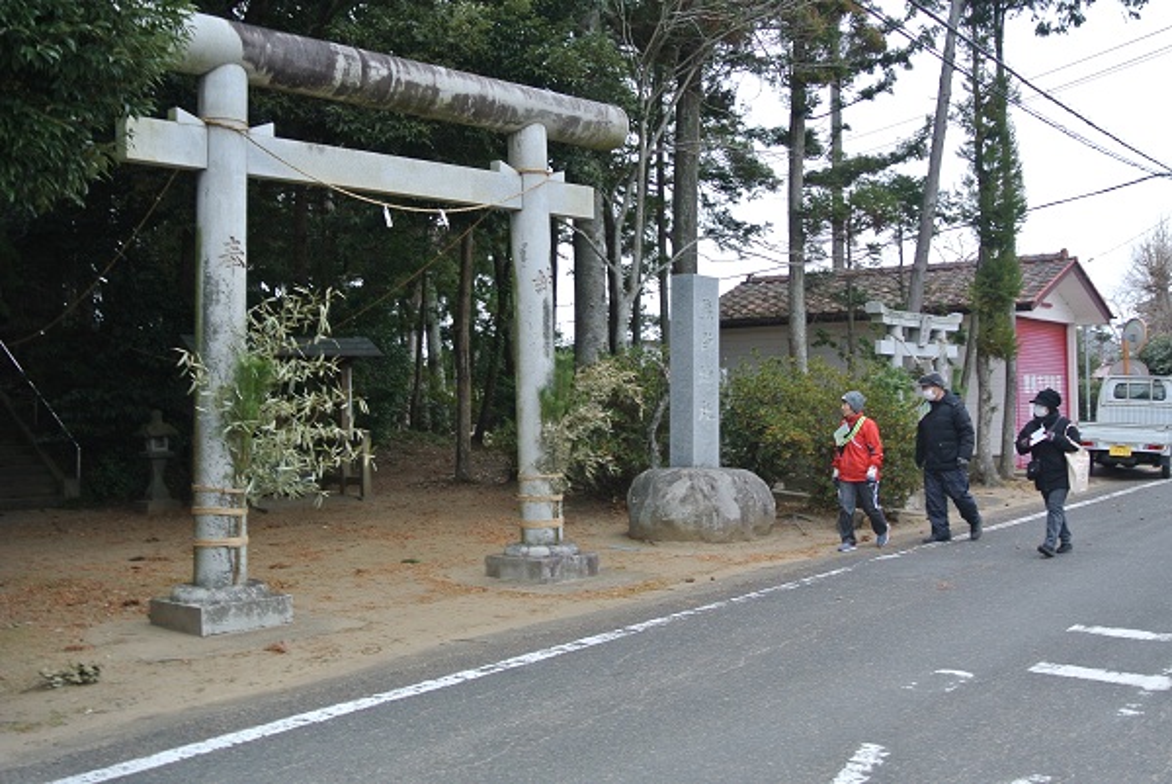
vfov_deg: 33.5
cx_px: 586
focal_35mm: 40
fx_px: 1303
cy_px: 392
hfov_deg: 48.4
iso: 110
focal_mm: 15.1
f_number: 4.2
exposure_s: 1/125
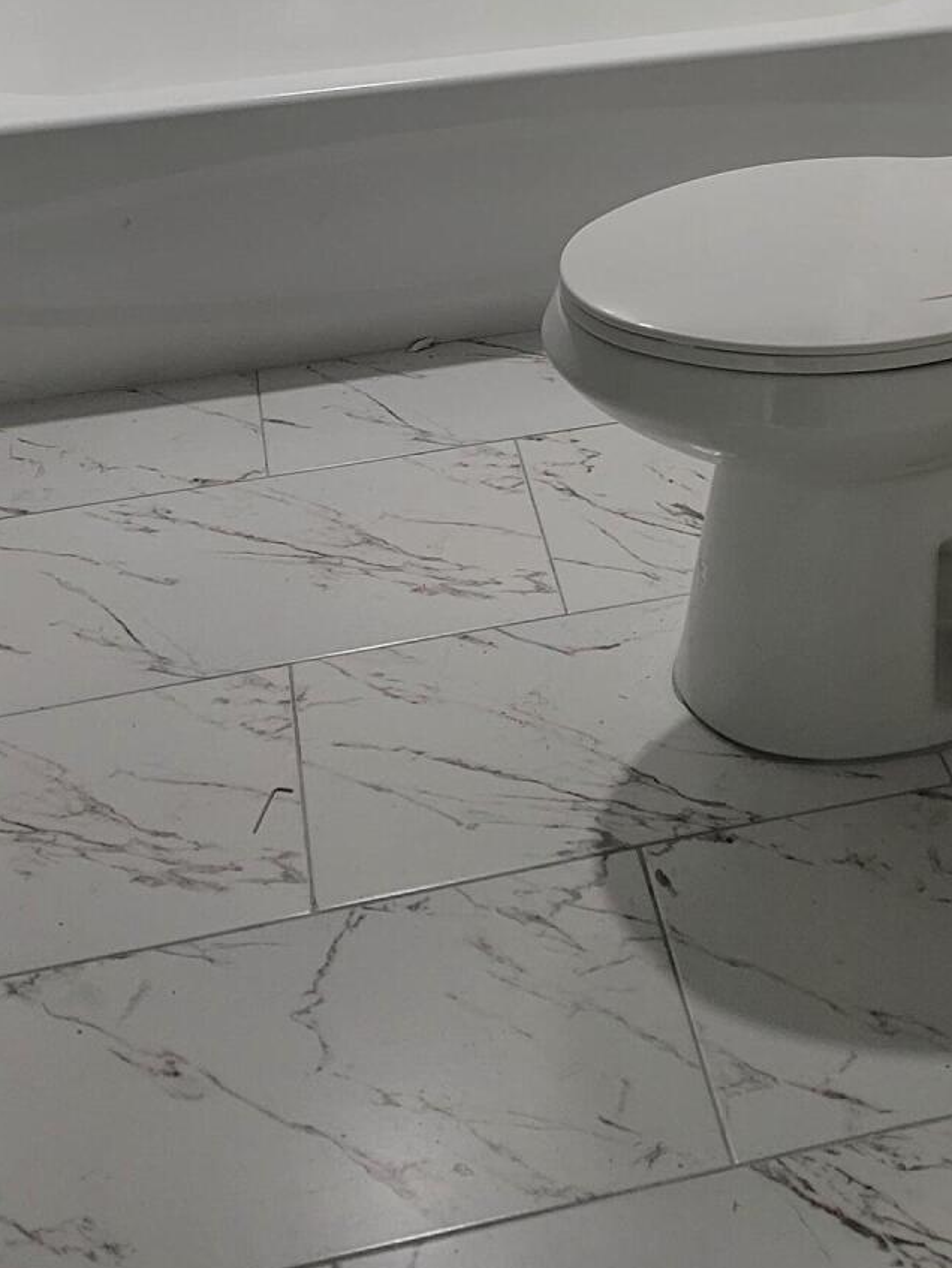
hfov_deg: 24.6
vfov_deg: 28.7
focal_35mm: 59
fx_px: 2162
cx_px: 711
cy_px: -219
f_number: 1.8
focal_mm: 7
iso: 320
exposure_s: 1/120
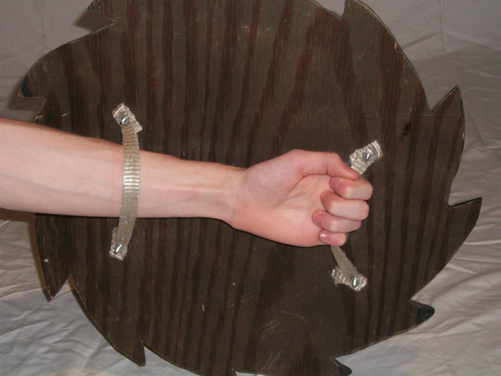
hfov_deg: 31.2
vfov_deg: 23.7
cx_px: 250
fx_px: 897
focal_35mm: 62
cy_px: 188
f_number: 4.1
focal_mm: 11
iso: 160
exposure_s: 1/50
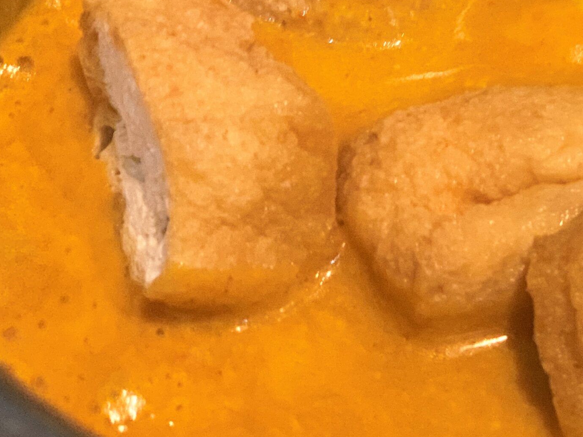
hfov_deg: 19.8
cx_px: 543
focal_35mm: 97
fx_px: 1634
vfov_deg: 15.2
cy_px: 117
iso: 320
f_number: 2.4
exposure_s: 1/50
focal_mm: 6
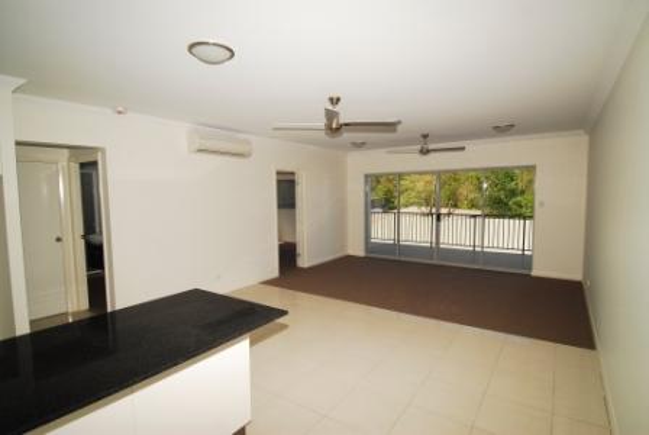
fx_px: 325
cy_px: 218
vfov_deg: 67.5
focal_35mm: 18
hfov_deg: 89.9
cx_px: 324
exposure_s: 1/125
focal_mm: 12
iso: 200
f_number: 6.3
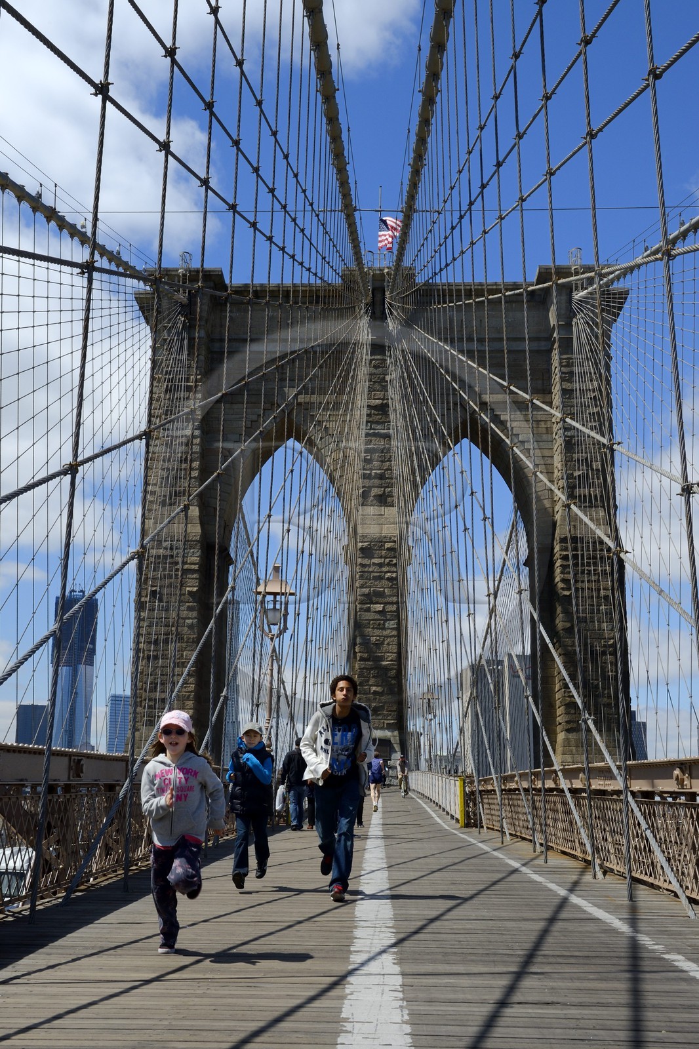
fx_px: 1107
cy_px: 524
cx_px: 350
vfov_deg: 50.7
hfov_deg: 35.0
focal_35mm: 38
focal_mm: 38
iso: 400
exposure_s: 1/400
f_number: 16
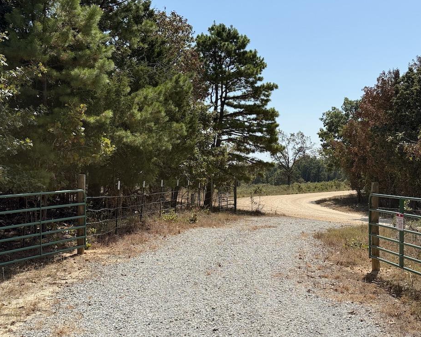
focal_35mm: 51
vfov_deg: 29.7
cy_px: 168
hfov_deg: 36.7
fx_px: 635
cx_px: 220
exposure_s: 1/5587
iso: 80
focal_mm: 6.76
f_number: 1.78
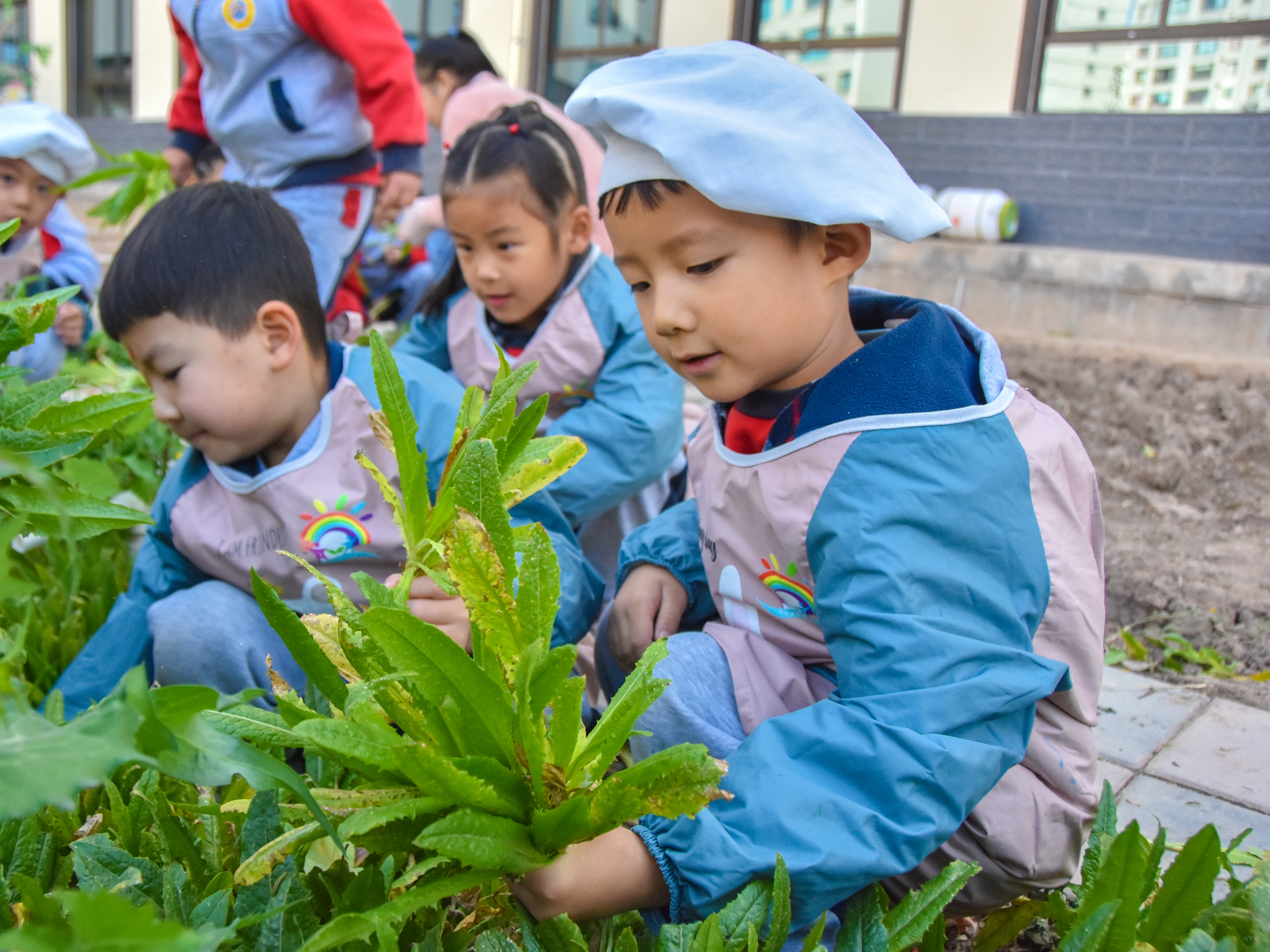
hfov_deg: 55.2
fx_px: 1211
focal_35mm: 33
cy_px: 483
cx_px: 550
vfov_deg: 43.0
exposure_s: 1/1600
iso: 1000
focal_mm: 20
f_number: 4
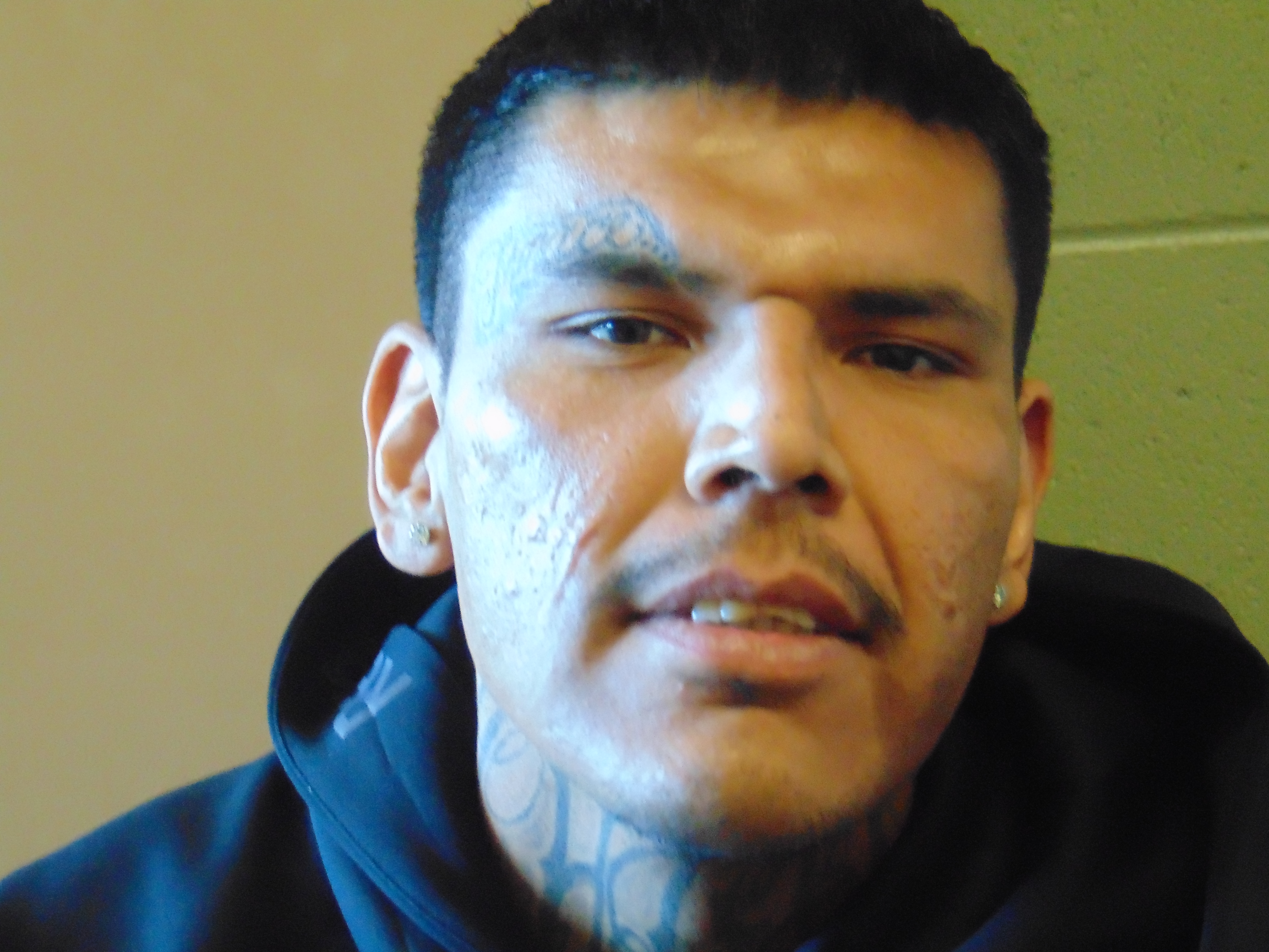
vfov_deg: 11.1
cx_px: 634
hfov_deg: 14.8
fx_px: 4876
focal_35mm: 133
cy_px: 476
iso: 800
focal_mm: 23.9
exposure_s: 1/30
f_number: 4
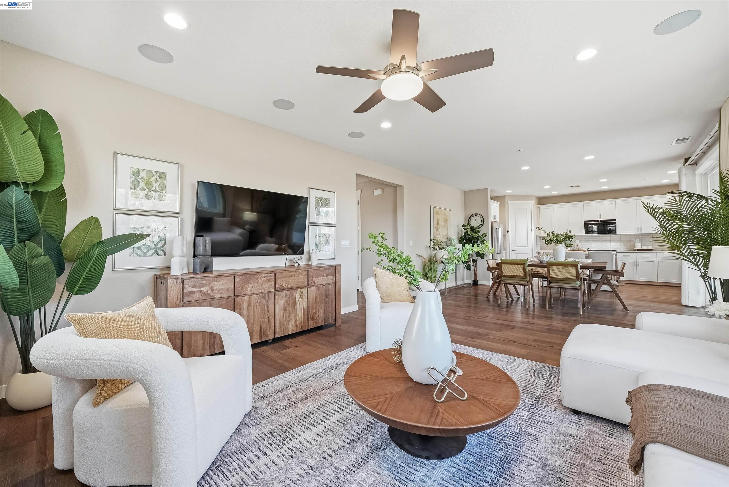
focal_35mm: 14
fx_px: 284
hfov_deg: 104.2
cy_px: 244
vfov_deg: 81.3
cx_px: 364
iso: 400
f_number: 8
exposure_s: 1/30
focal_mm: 14
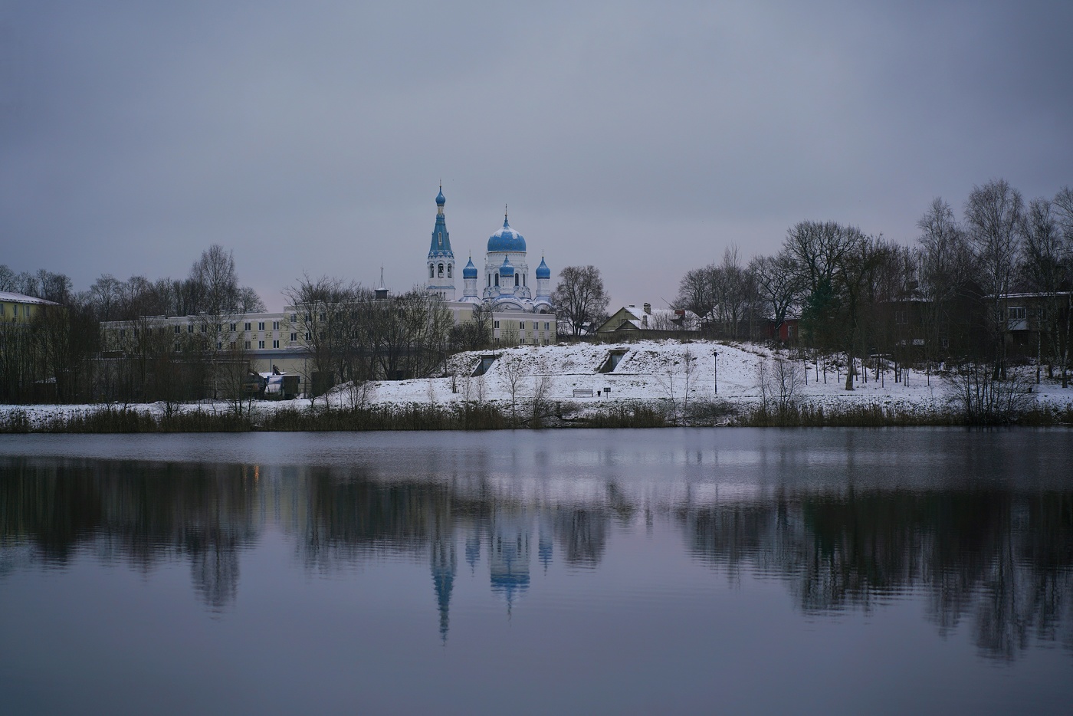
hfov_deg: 27.0
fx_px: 2236
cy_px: 358
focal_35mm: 75
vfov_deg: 18.2
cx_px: 536
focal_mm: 75
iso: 100
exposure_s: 1/250
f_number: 2.8
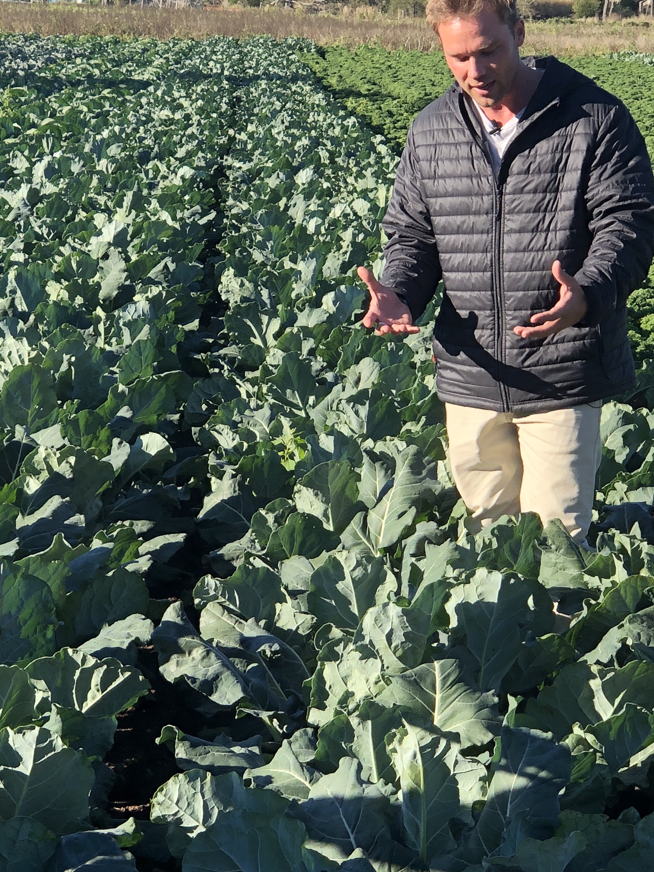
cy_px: 396
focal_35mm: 109
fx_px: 2746
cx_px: 218
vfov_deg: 18.0
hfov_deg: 13.6
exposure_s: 1/296
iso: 16
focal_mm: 6
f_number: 2.4
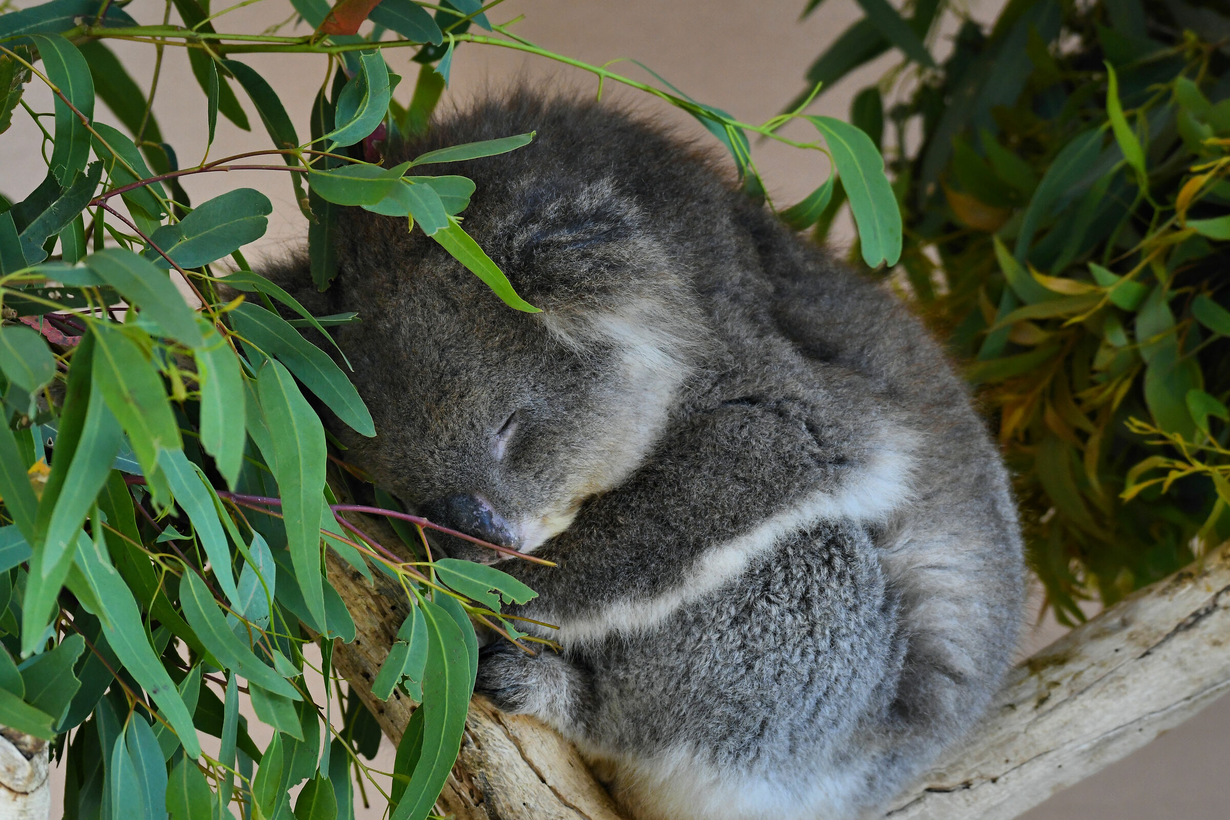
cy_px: 410
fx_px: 13324
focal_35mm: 390
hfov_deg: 5.3
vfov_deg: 3.5
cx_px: 615
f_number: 5.6
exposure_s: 1/400
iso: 1800
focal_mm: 260
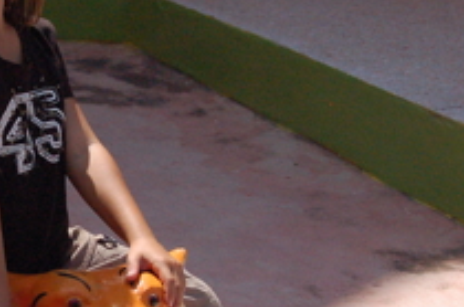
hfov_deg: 16.0
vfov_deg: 10.8
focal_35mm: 126
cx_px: 9
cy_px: 201
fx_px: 1620
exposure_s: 1/4000
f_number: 6.3
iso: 1600
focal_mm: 32
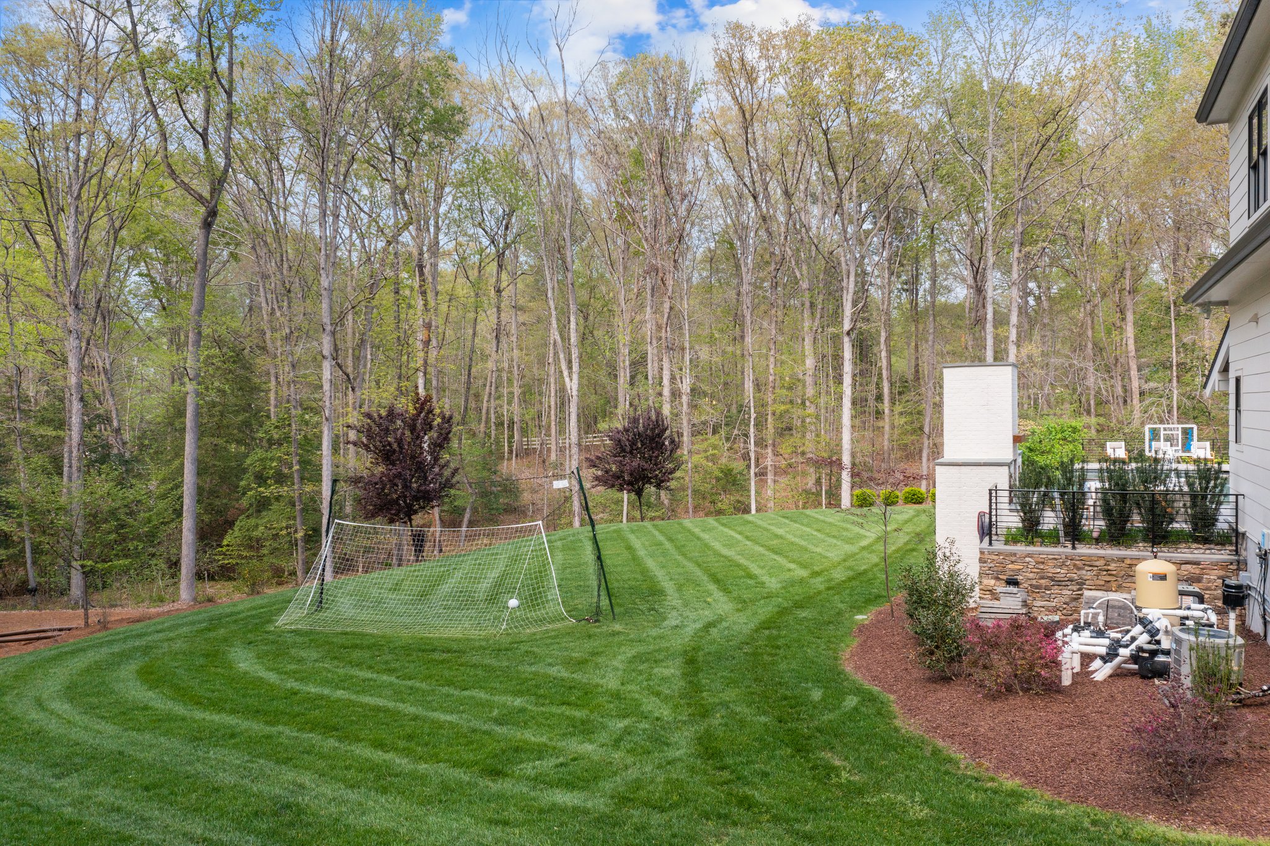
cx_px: 635
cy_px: 423
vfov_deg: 46.4
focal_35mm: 28
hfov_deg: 65.5
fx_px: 987
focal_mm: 10.26
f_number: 5
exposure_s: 1/320
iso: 100
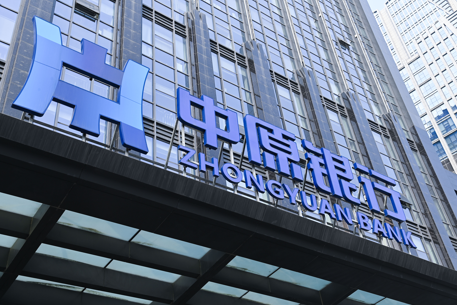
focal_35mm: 41
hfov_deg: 47.4
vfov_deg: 32.6
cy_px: 156
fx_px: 520
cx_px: 233
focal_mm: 40
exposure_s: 1/200
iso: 220
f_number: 8
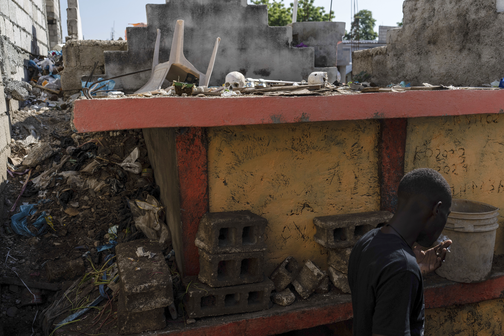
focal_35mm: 35
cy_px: 168
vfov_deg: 37.9
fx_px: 490
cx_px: 252
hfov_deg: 54.4
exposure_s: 1/2000
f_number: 4.5
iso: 100
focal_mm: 35
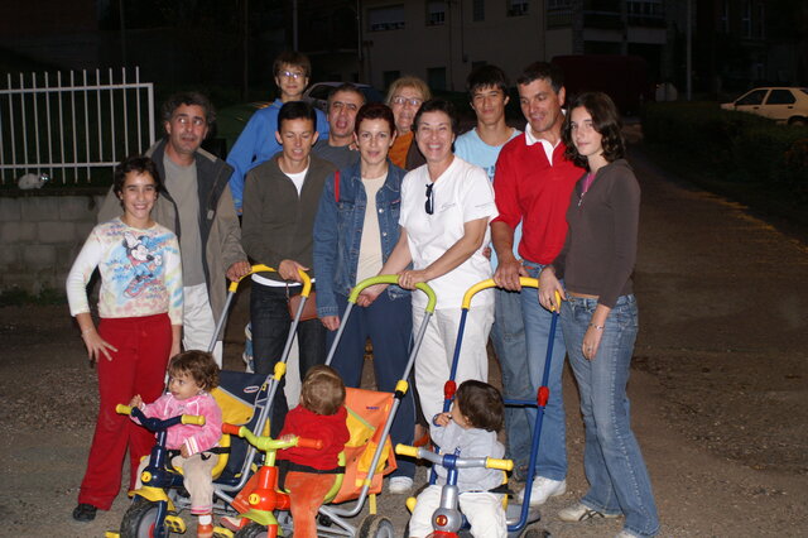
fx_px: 1178
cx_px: 404
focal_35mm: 52
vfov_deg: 25.7
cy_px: 269
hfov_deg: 37.9
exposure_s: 1/60
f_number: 4.5
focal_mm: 35
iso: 400
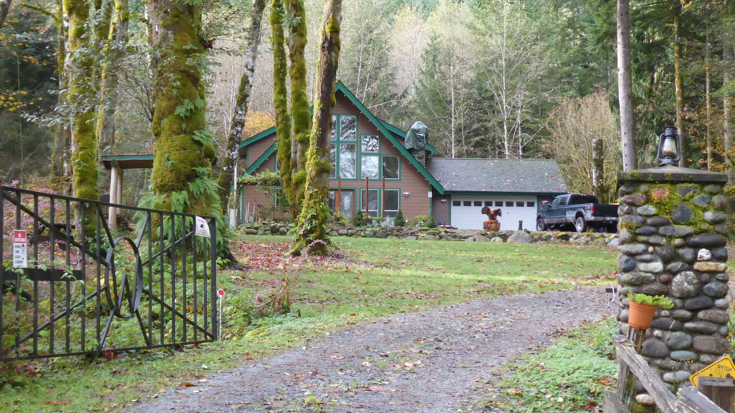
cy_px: 200
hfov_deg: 28.2
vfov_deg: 16.1
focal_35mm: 75
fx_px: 1462
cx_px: 379
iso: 800
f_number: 4.3
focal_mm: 10.9
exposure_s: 1/250
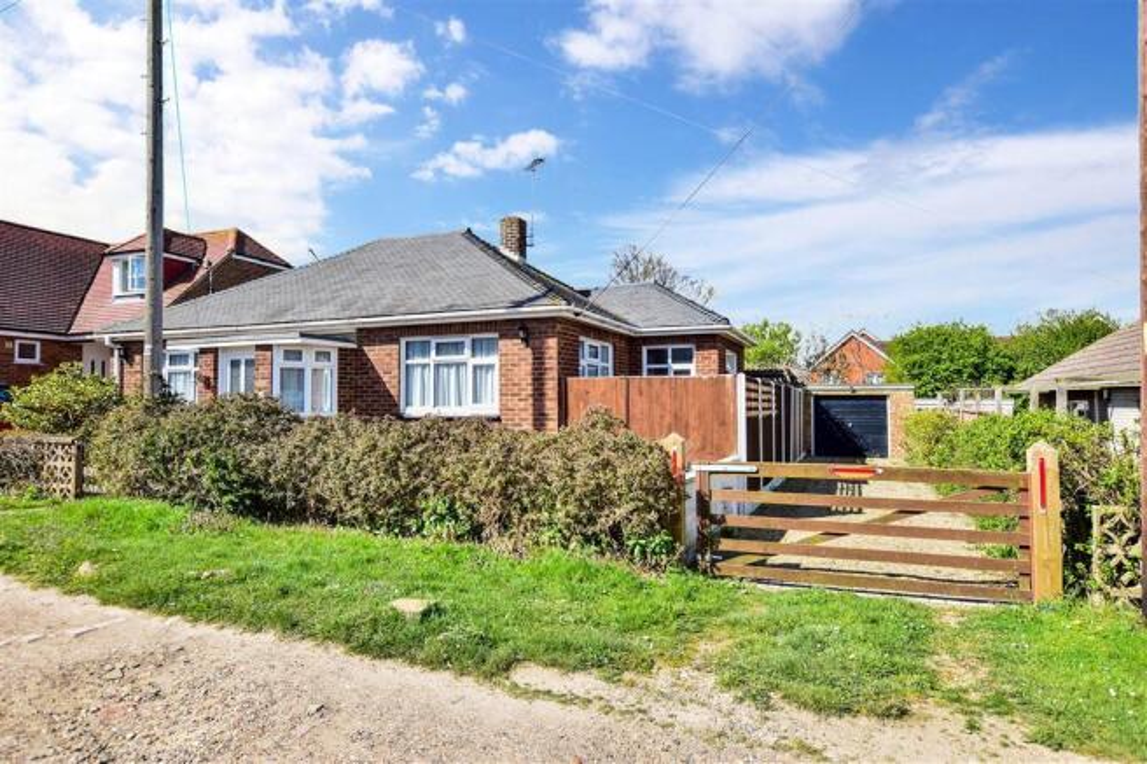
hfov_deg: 81.2
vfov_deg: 59.5
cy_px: 382
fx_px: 669
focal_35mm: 21
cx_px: 574
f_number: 9
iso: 200
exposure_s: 1/320
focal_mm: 14
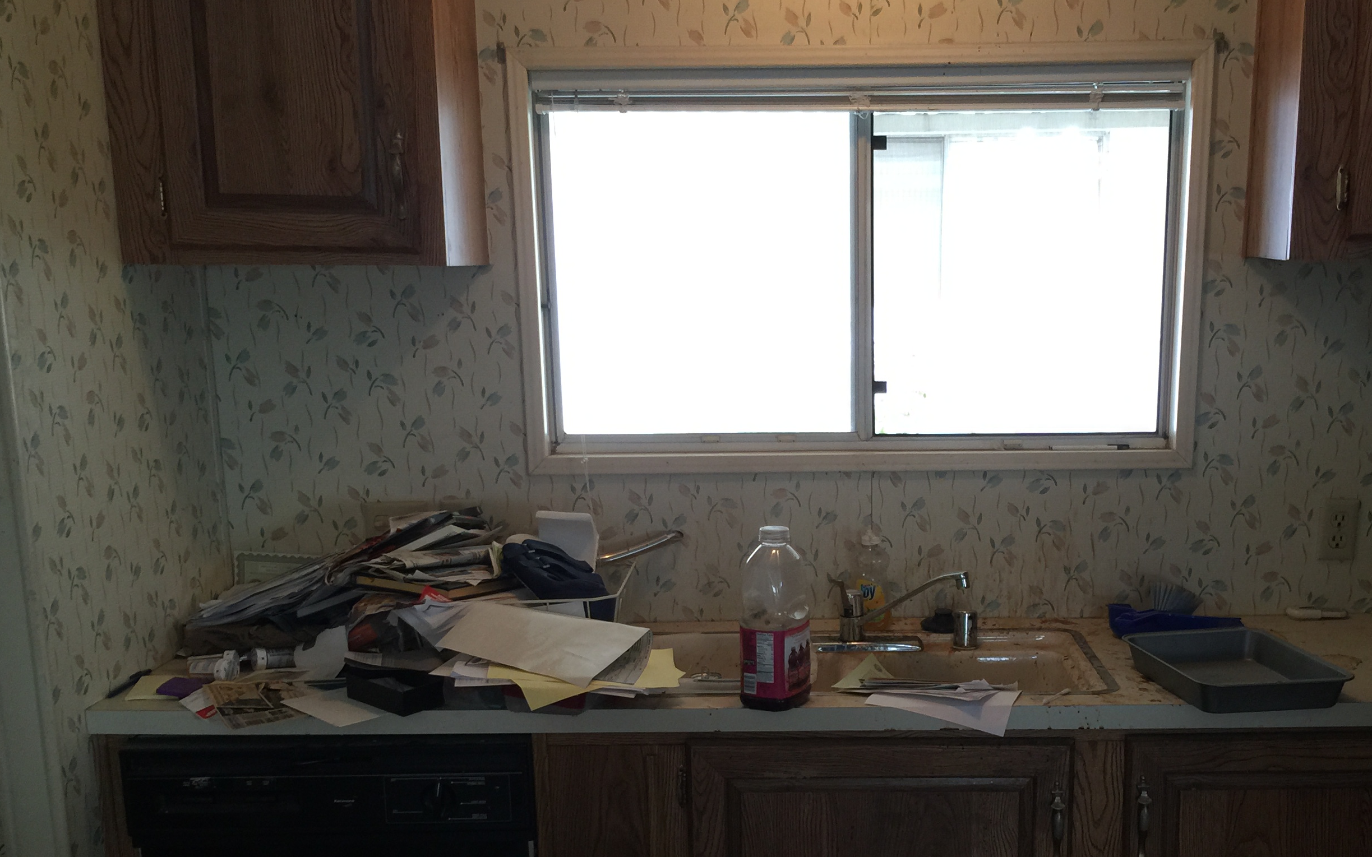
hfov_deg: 47.9
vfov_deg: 30.7
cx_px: 823
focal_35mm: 41
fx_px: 1533
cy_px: 637
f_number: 2.2
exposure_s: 1/15
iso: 50
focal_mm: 4.15
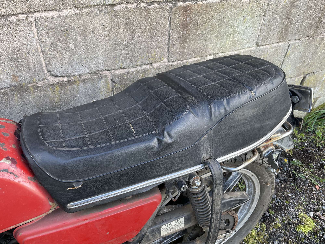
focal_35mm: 26
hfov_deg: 67.3
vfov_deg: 53.1
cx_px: 162
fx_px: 244
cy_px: 122
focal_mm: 4.2
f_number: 1.6
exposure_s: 1/121
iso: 40
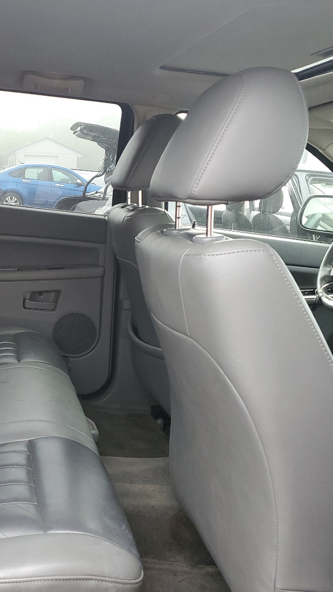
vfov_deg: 52.8
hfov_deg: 29.5
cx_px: 15
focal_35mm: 38
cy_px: 297
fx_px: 597
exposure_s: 1/120
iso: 95
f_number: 1.5
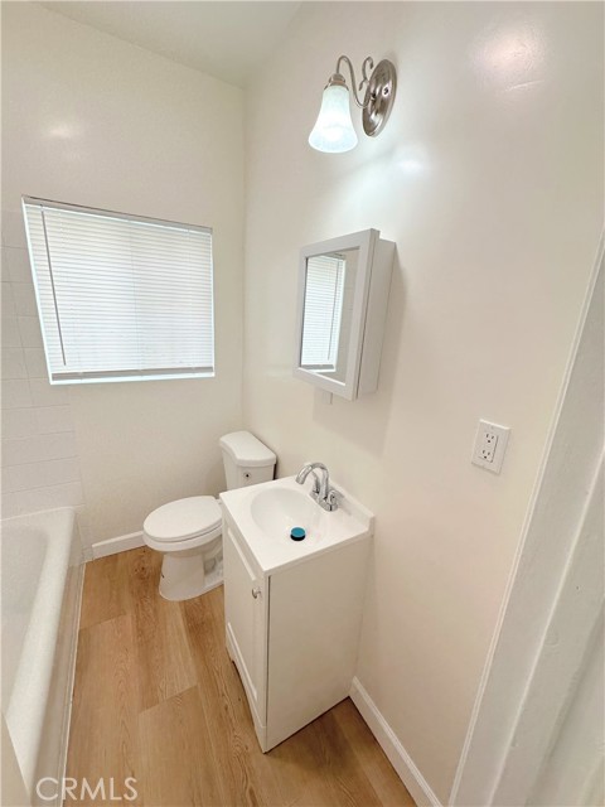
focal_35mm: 14
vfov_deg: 102.1
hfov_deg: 85.7
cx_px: 302
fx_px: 326
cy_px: 404
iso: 50
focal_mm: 2.22
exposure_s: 1/120
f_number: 2.2
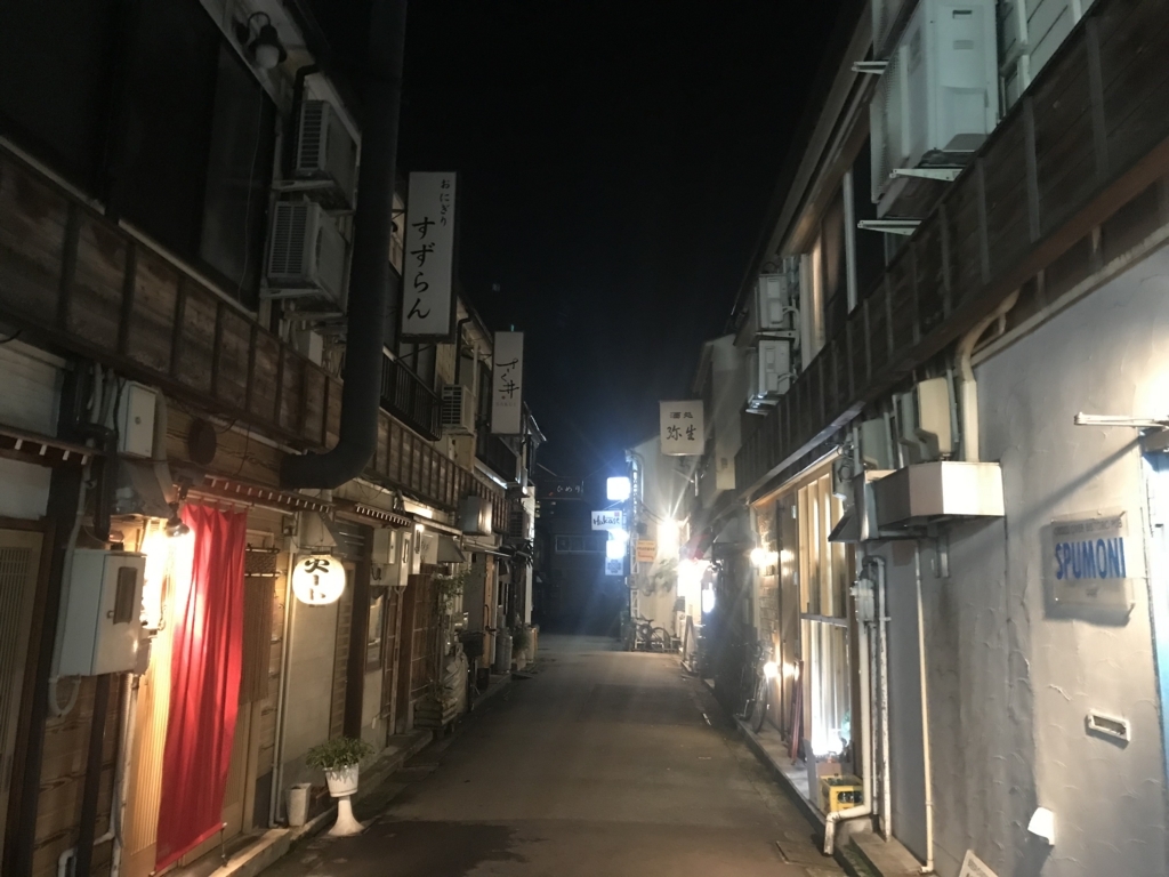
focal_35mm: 28
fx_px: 946
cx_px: 584
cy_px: 438
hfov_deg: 63.4
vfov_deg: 49.7
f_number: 1.8
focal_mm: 3.99
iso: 100
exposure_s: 1/5
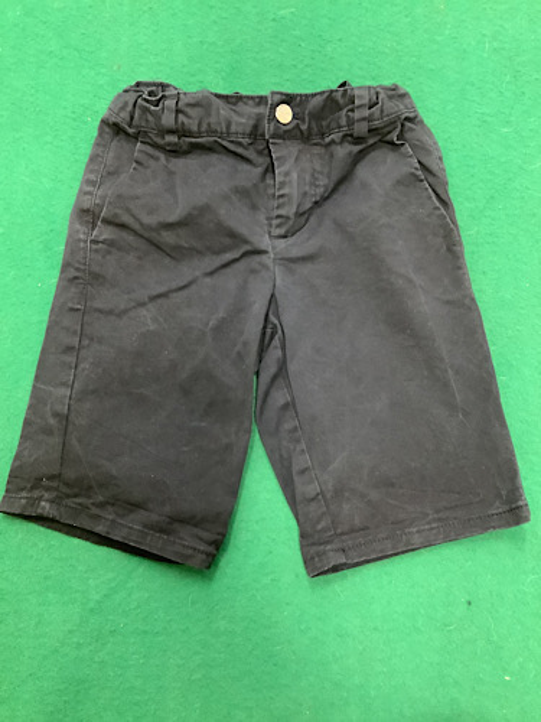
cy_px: 361
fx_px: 646
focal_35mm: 31
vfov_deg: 58.4
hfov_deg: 45.4
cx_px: 270
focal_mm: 3.3
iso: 400
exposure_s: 1/25
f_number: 2.4
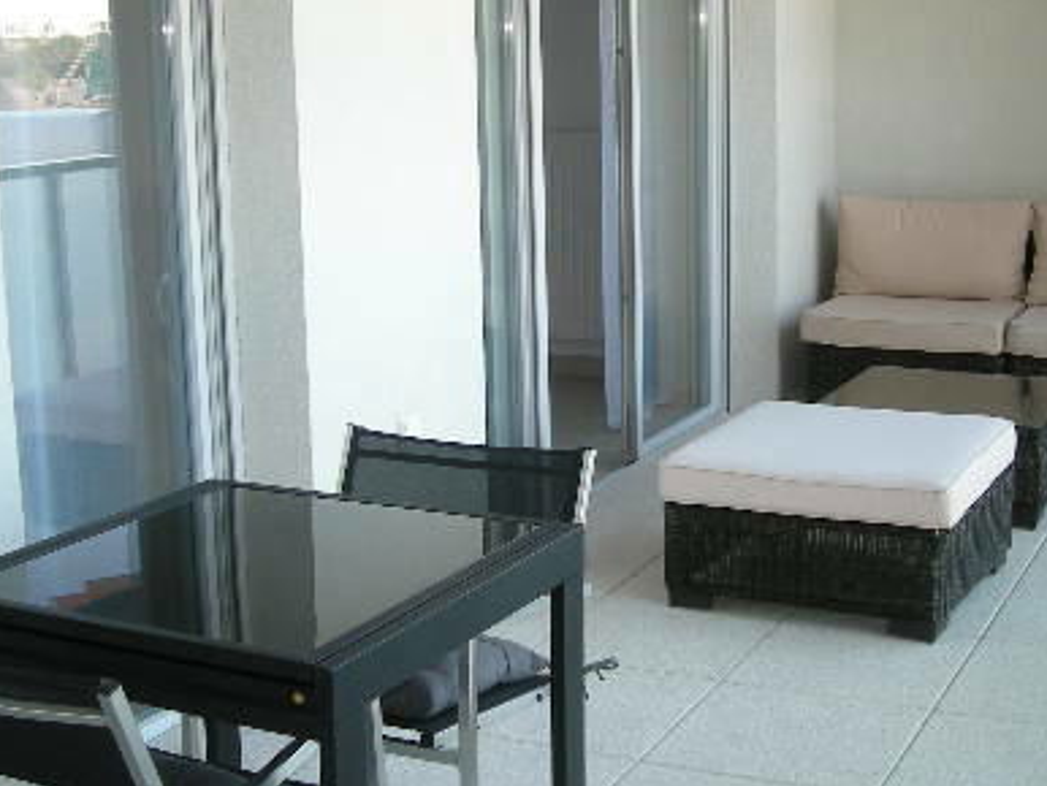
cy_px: 339
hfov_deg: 33.2
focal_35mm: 58
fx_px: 1755
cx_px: 491
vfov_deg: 25.2
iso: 50
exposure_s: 1/57
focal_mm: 5.7
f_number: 2.8
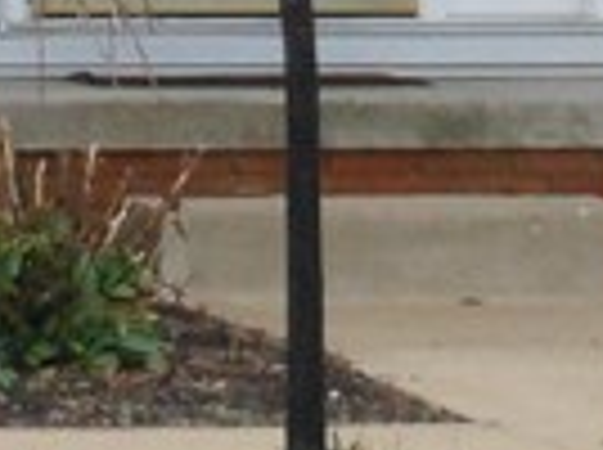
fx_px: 7199
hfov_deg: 4.8
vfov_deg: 3.5
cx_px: 14
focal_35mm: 414
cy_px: -634
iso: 320
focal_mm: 9.6
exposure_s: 1/125
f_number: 4.9
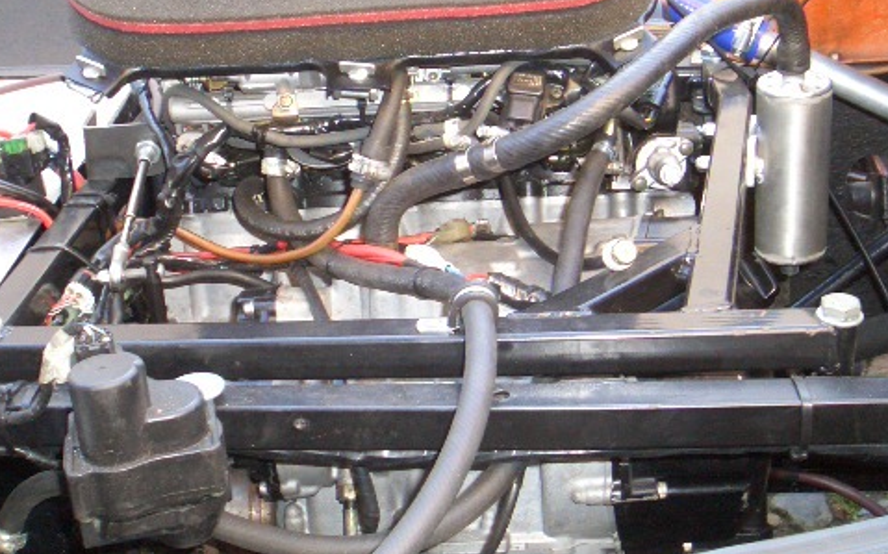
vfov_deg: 25.3
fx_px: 1234
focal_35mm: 51
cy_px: 245
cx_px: 450
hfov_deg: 39.6
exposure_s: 1/40
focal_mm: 4.8
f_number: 4
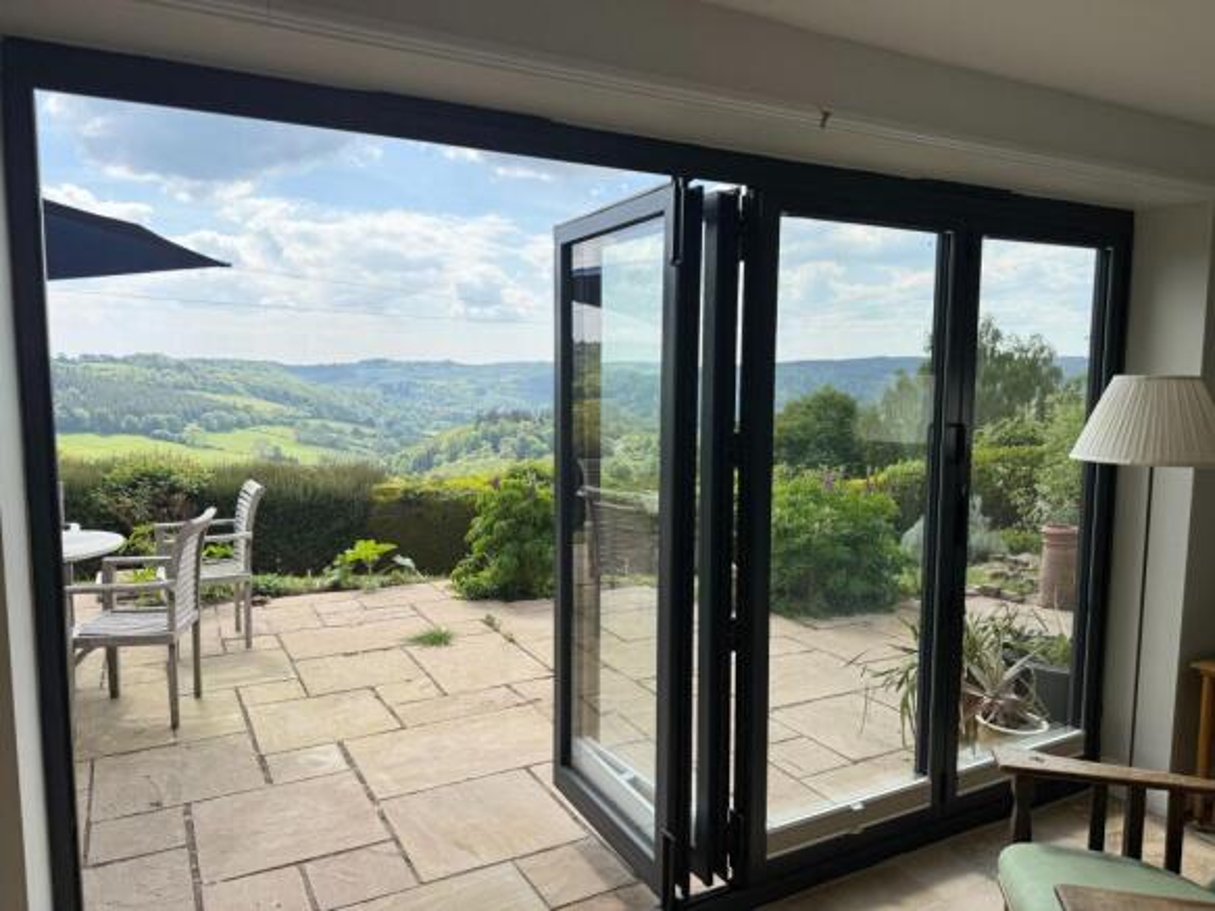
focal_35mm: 24
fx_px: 842
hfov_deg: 71.6
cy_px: 456
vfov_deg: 56.8
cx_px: 608
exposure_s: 1/3802
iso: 80
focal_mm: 6.76
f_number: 1.78
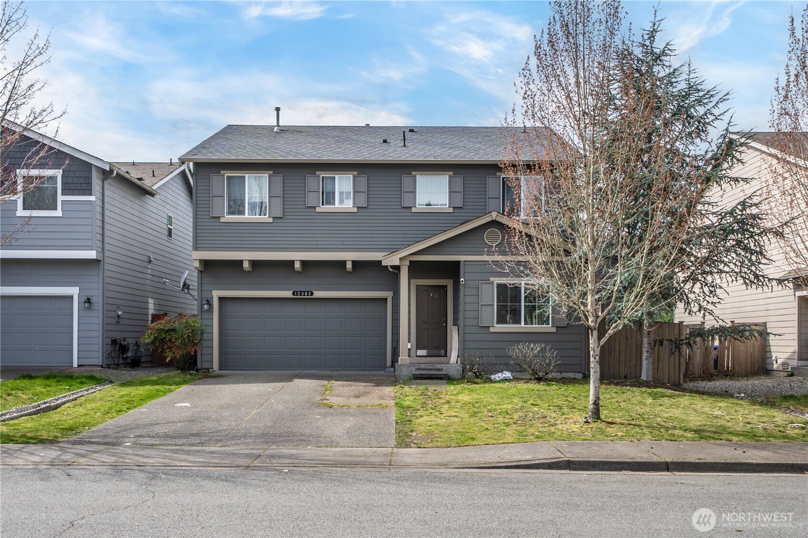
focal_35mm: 24
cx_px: 404
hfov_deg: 73.7
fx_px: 539
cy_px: 269
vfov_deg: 53.1
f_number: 6.7
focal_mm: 24
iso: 100
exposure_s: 1/250
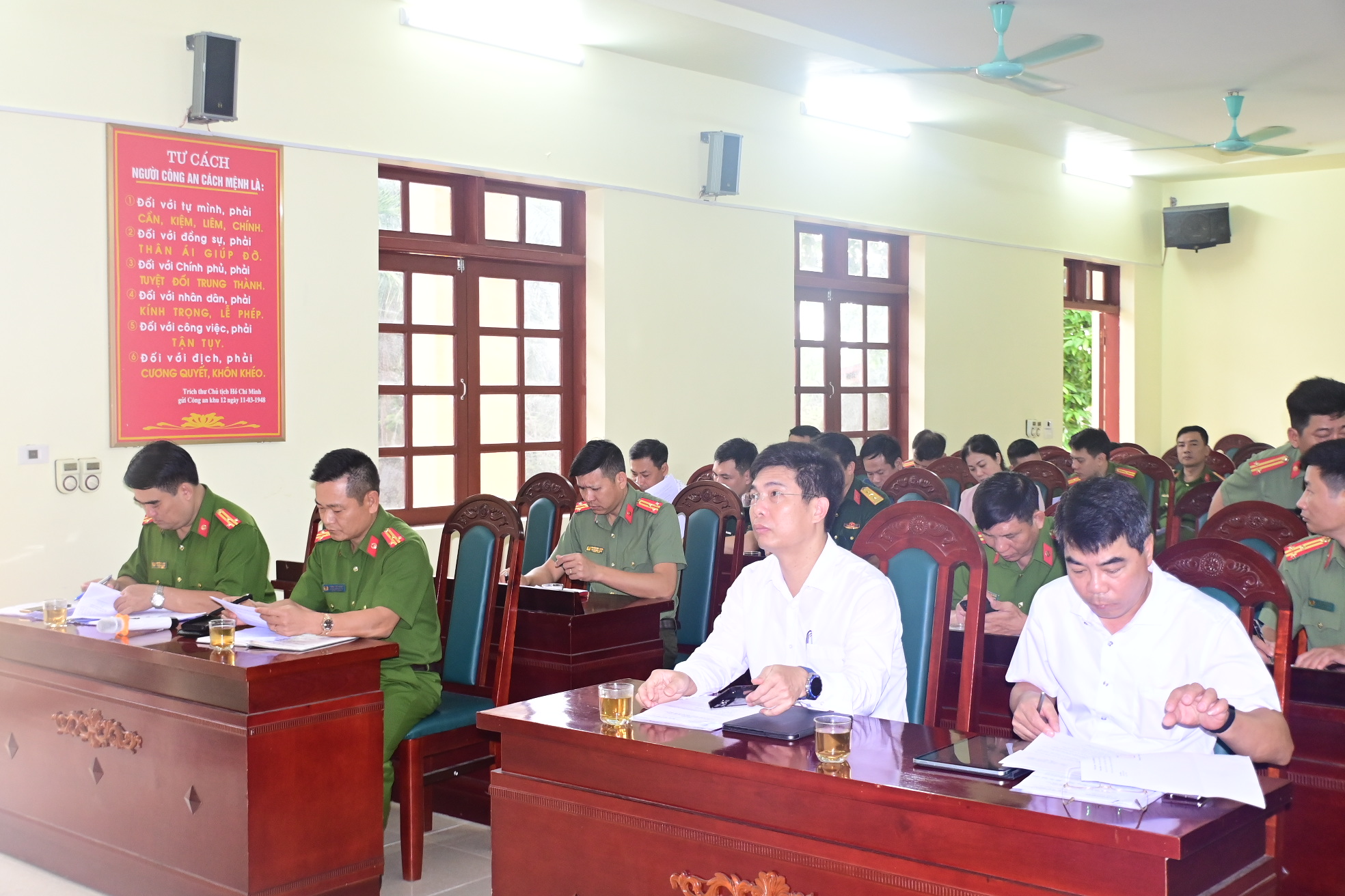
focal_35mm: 40
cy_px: 448
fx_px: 1494
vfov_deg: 33.4
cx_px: 672
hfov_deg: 48.5
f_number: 4
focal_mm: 27
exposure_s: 1/200
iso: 1250
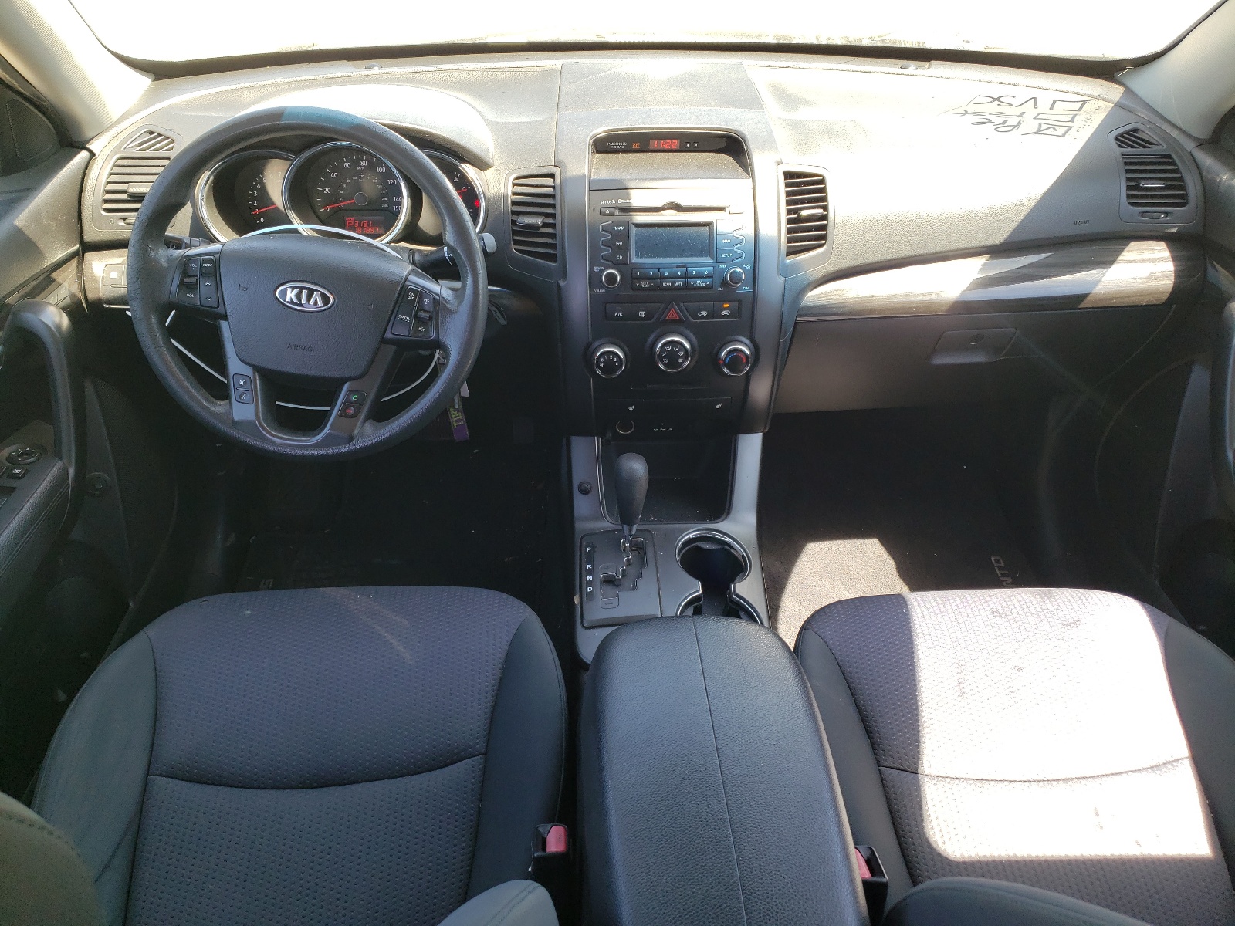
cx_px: 618
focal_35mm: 26
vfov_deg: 53.1
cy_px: 463
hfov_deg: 67.3
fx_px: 928
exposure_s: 1/175
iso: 50
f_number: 1.5
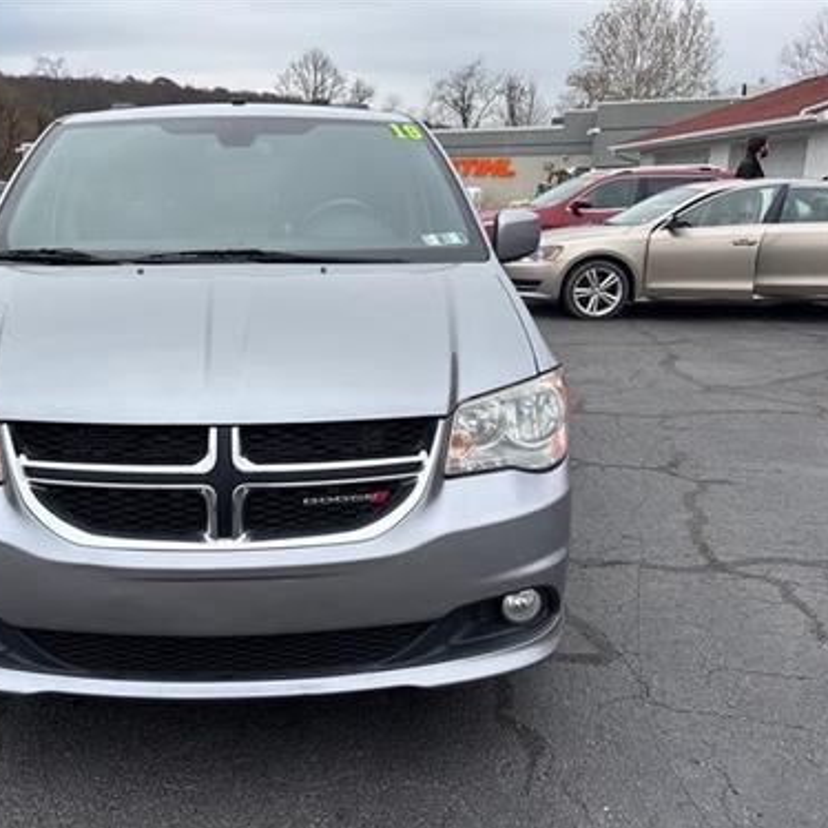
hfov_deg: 51.6
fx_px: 839
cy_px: 416
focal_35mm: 31
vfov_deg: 52.5
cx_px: 277
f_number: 1.6
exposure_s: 1/880
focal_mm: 5.96
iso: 50
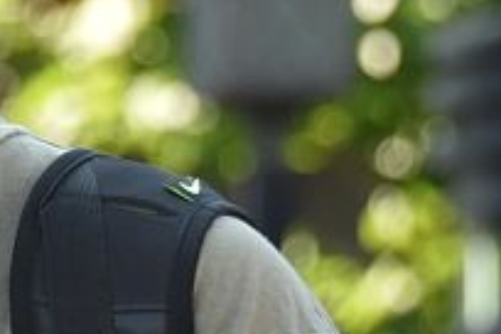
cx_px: -275
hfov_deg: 3.0
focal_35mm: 682
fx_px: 9490
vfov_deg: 2.0
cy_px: 235
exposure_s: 1/1000
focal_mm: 116
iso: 900
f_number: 5.6
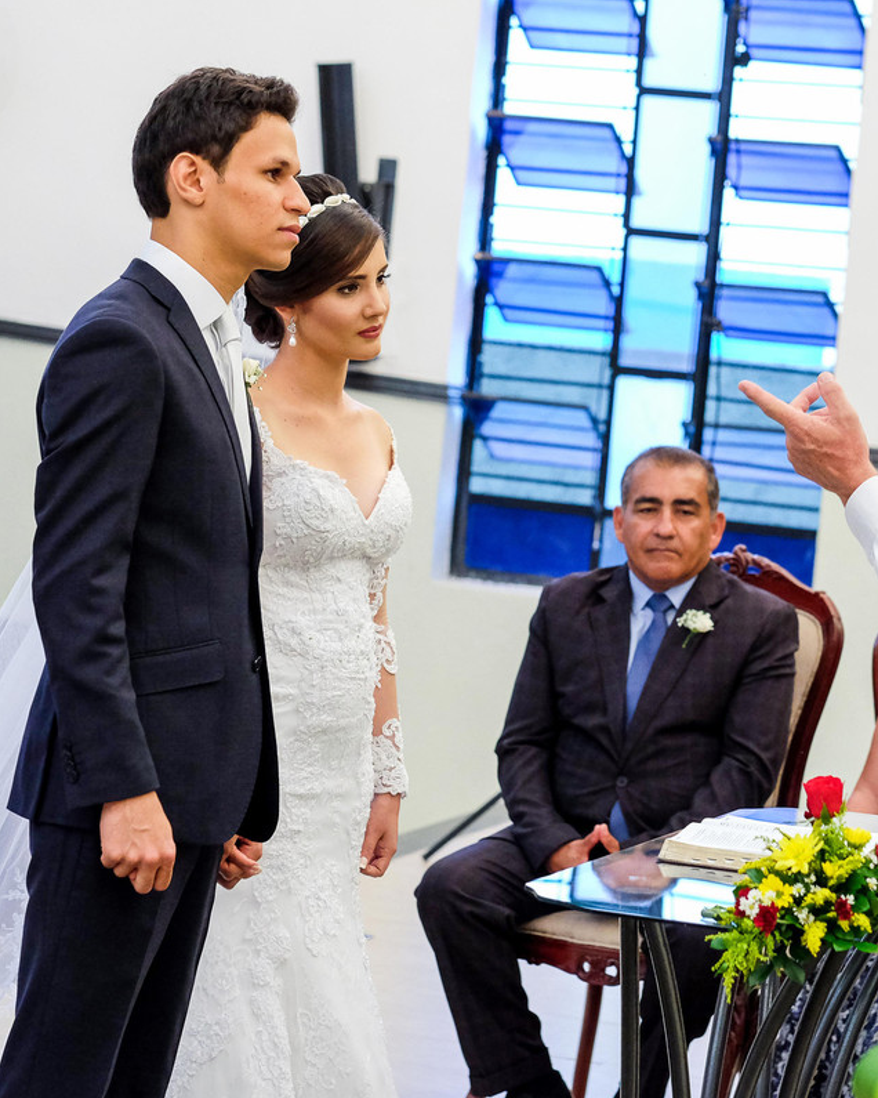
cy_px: 548
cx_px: 583
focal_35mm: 119
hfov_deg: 12.9
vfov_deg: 16.2
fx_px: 3865
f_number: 3.6
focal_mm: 56
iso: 2500
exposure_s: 1/160
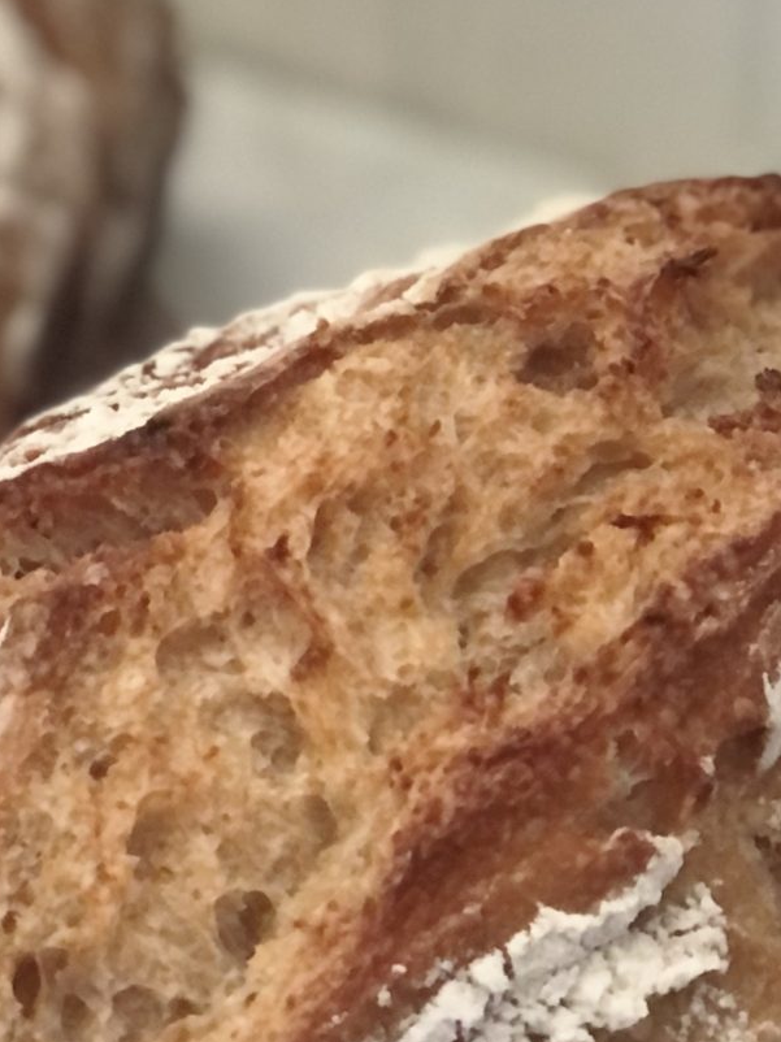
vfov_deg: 10.9
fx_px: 5478
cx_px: 34
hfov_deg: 8.1
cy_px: 674
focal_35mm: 182
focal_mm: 6.6
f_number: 2.8
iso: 320
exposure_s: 1/30
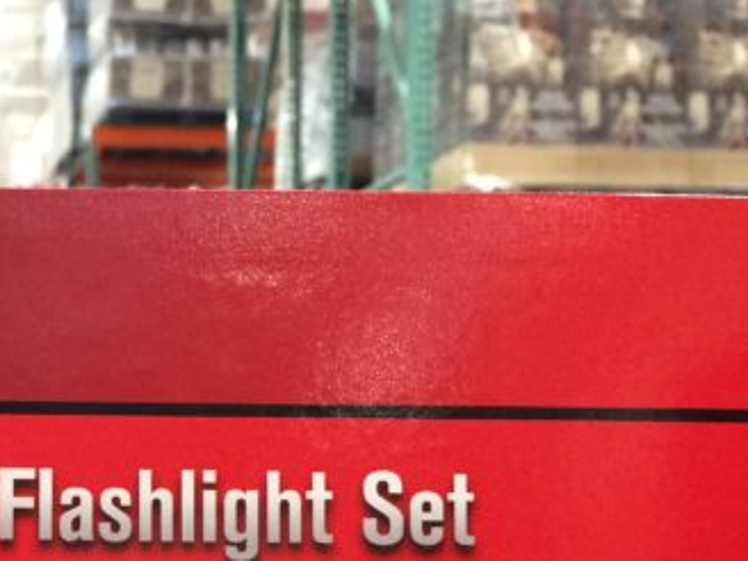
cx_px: -114
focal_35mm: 68
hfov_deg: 26.0
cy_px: 572
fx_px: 1469
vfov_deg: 20.8
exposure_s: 1/30
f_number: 2.2
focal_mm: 4.15
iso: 160
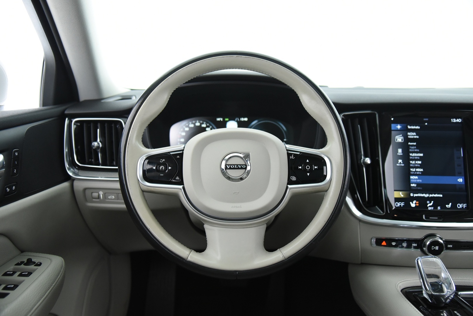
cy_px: 158
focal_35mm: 30
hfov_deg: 61.9
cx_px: 236
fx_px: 394
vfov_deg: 43.6
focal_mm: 30
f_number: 4
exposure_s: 1/30
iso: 4000
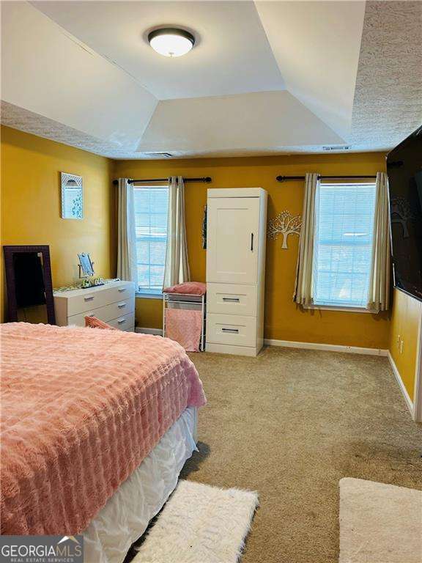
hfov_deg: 53.1
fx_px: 423
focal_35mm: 26
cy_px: 282
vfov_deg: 67.3
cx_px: 211
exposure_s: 1/60
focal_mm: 5.7
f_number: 1.5
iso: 100
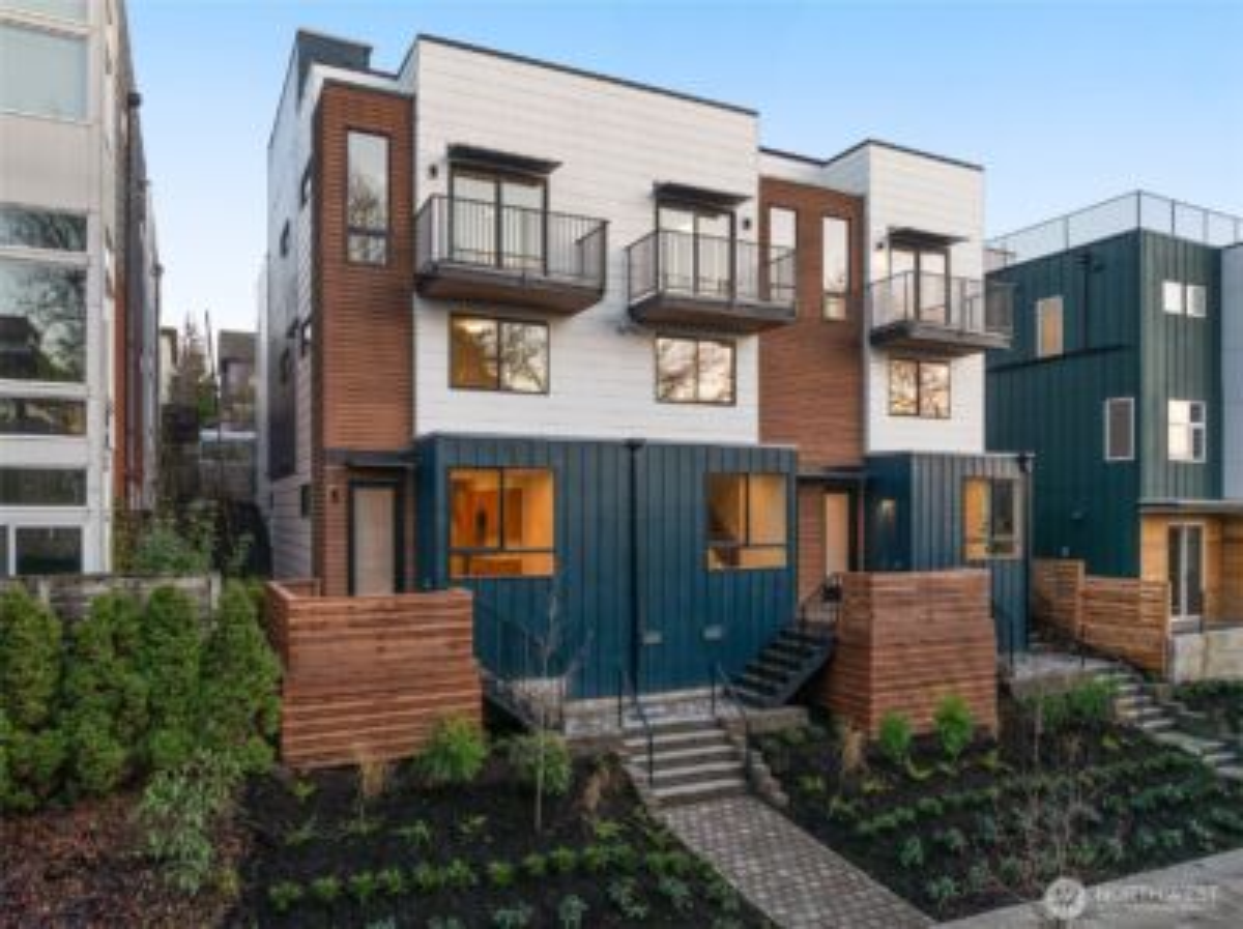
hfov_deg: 71.7
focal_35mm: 24
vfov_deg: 56.7
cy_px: 464
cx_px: 622
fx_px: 861
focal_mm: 12.29
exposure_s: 1/240
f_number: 2.8
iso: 280
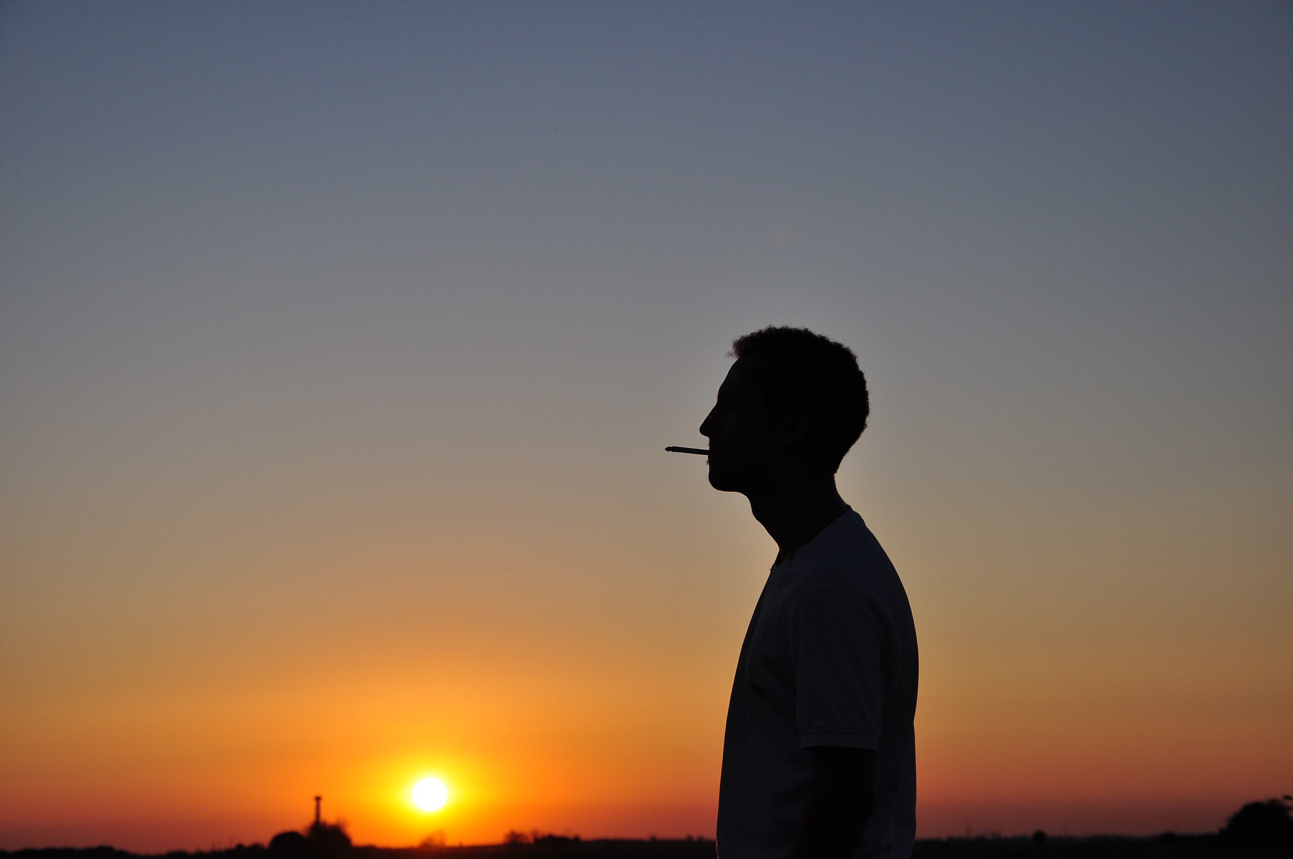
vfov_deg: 15.7
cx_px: 646
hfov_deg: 23.4
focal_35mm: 87
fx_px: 3121
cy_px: 430
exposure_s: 1/1000
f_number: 8
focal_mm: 58
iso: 200
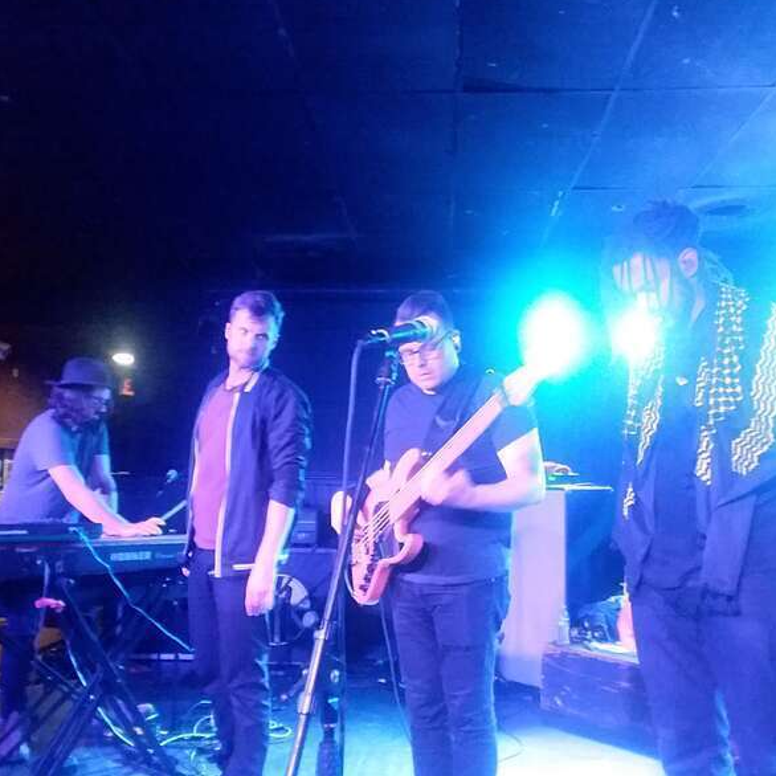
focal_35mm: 35
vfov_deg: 47.2
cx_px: 379
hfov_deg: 47.2
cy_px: 380
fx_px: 888
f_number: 1.9
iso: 500
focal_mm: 2.47
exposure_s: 1/15
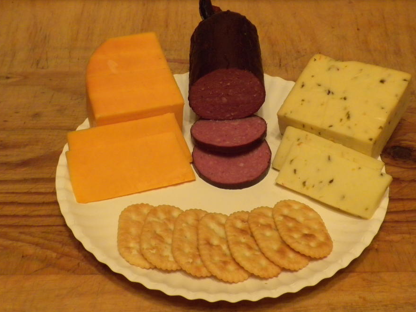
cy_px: 157
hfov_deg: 36.2
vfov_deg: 27.5
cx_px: 205
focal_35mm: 53
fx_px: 637
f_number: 4.3
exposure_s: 1/20
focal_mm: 9.1
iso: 400
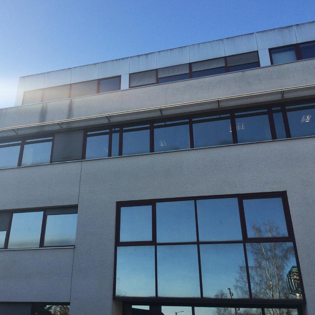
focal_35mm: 35
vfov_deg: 47.2
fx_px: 360
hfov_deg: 46.7
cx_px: 115
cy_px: 158
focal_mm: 4.15
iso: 32
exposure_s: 1/1709
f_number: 2.2
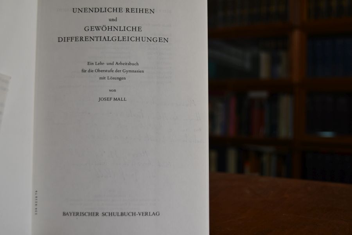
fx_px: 411
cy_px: 118
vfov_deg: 31.9
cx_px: 176
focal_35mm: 42
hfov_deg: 46.4
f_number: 4
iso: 400
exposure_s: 1/250
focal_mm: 28
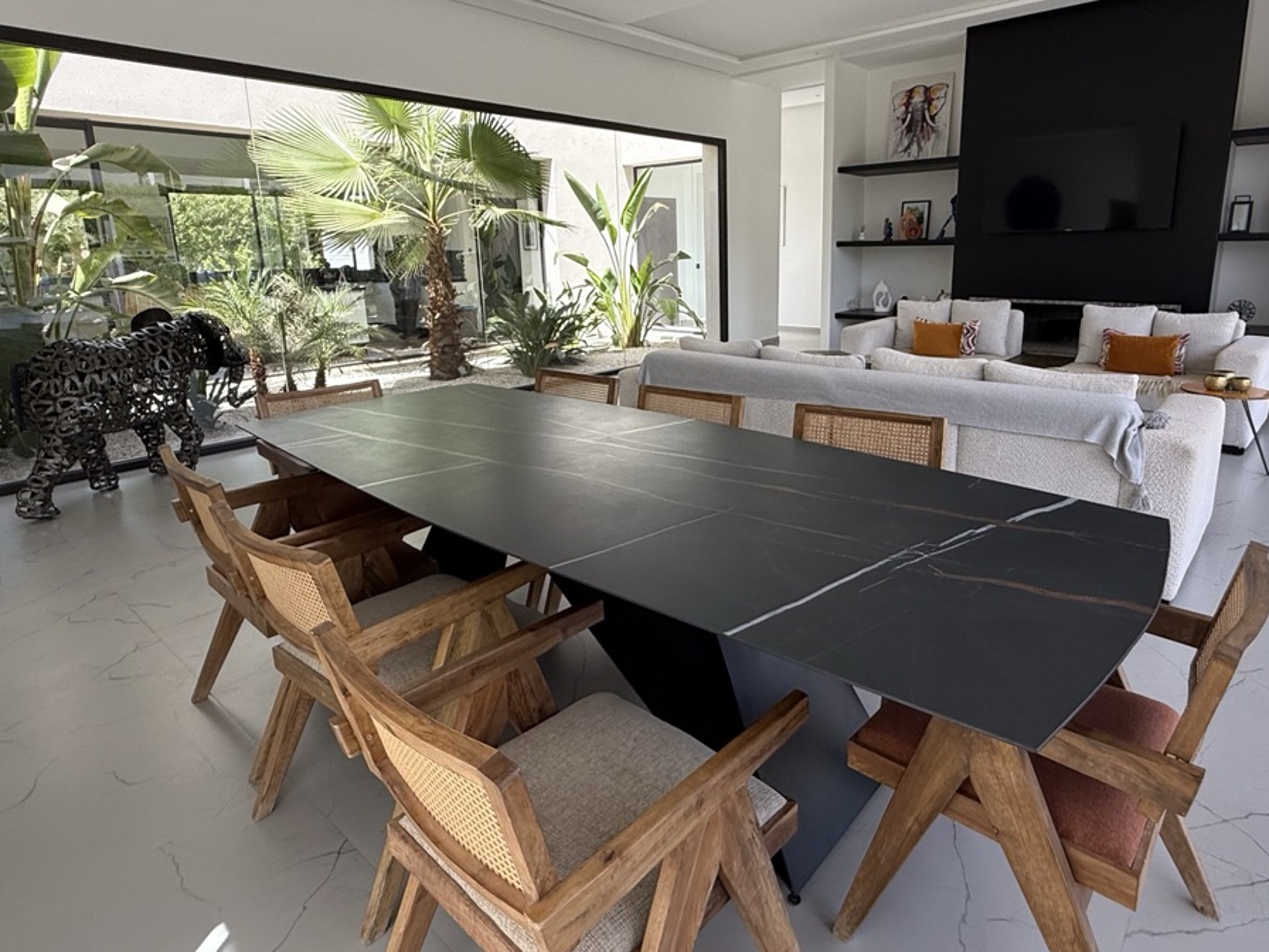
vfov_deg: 65.6
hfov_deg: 81.5
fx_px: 733
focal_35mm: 20
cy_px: 401
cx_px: 698
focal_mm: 2.22
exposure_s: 1/363
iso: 64
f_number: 2.2
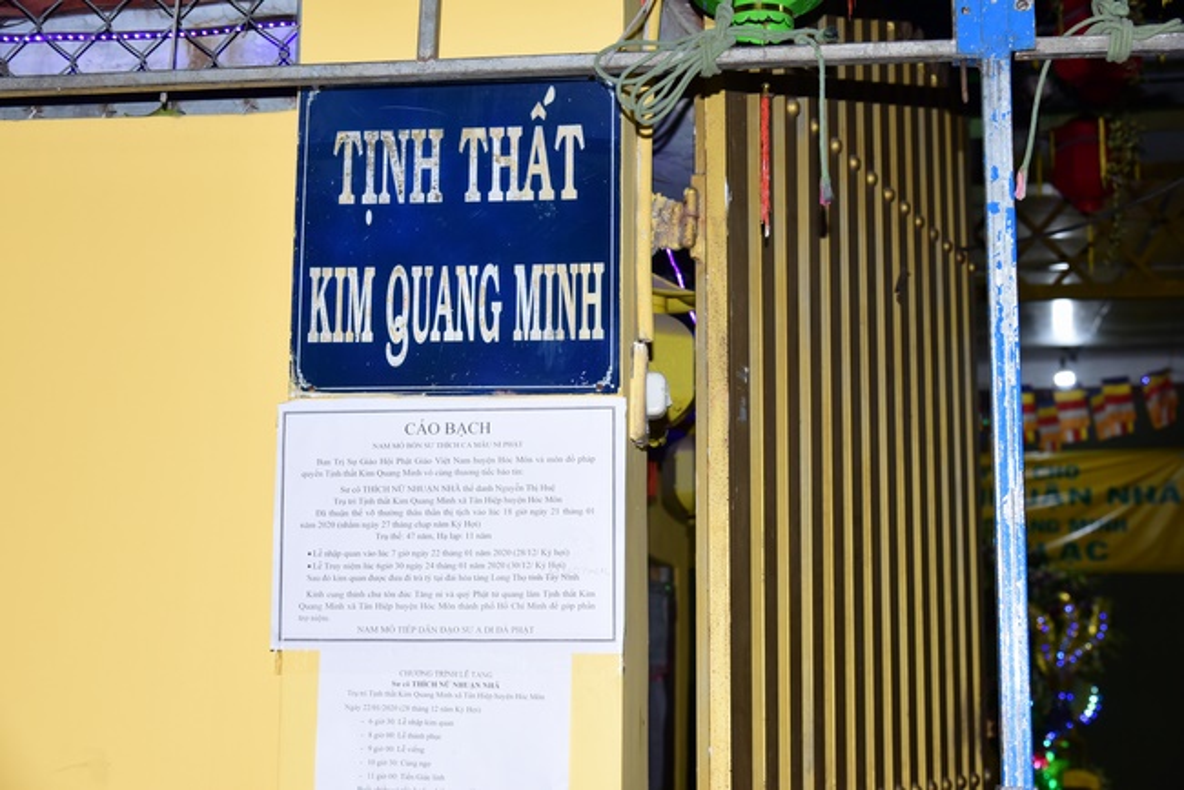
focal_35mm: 52
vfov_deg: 26.0
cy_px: 395
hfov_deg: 38.2
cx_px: 592
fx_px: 1711
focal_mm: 52
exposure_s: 1/80
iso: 800
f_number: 5
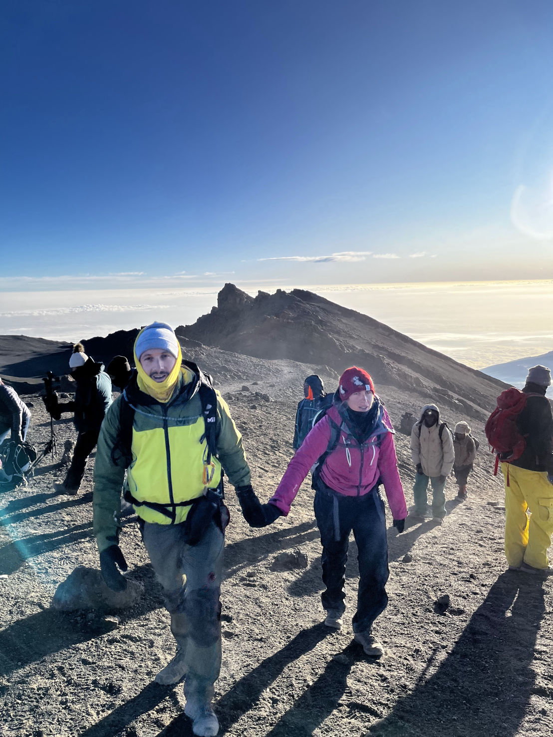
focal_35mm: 26
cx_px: 276
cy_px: 368
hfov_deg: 53.1
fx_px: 554
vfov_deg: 67.3
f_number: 1.6
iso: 50
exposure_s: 1/3521
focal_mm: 5.1
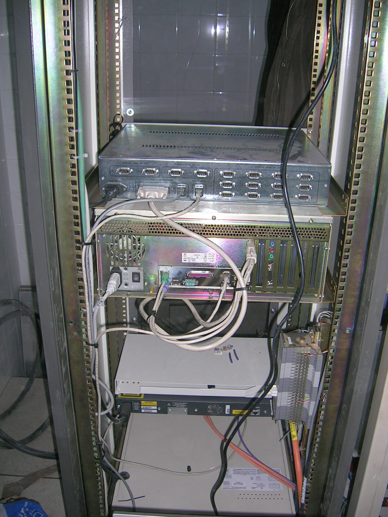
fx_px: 523
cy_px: 258
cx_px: 194
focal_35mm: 35
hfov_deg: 40.7
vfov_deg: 52.6
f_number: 2.8
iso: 50
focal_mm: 5.4
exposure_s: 1/60.1
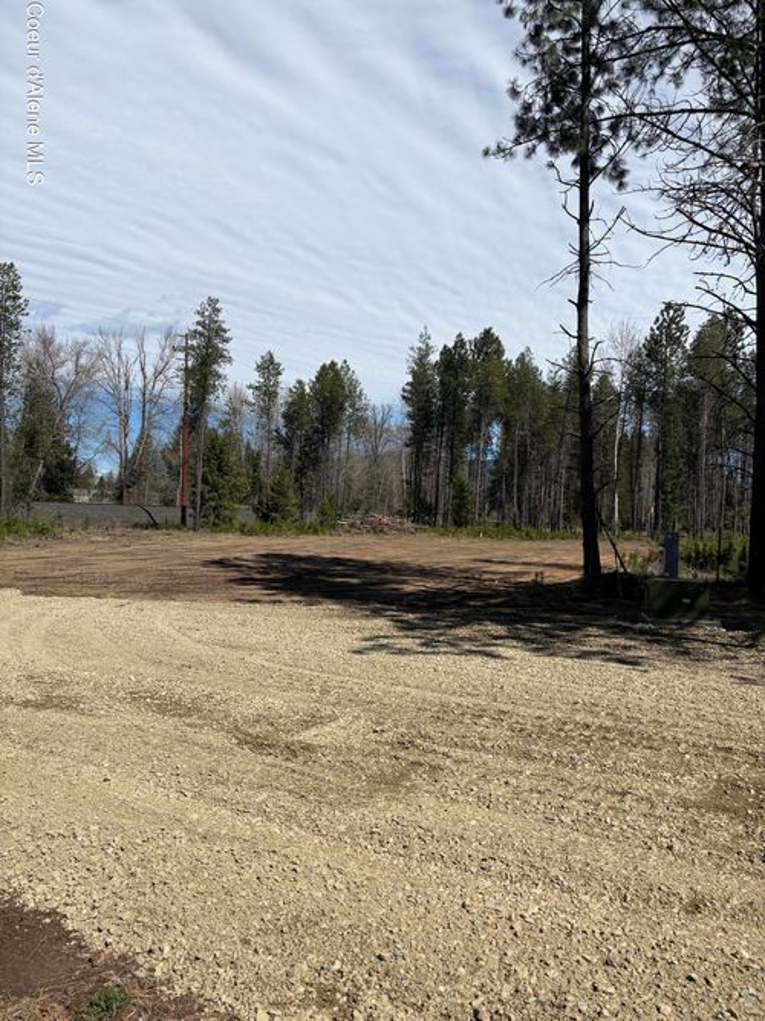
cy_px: 510
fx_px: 766
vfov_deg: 67.3
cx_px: 382
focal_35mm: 26
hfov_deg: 53.0
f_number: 1.6
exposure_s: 1/5814
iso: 50
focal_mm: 5.96
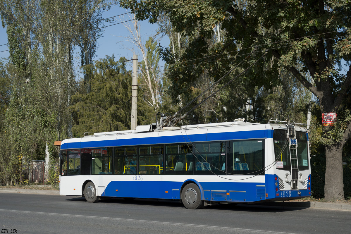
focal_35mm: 48
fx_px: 468
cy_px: 117
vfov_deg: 28.1
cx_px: 176
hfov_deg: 41.1
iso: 100
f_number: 5.6
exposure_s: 1/640
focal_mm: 32
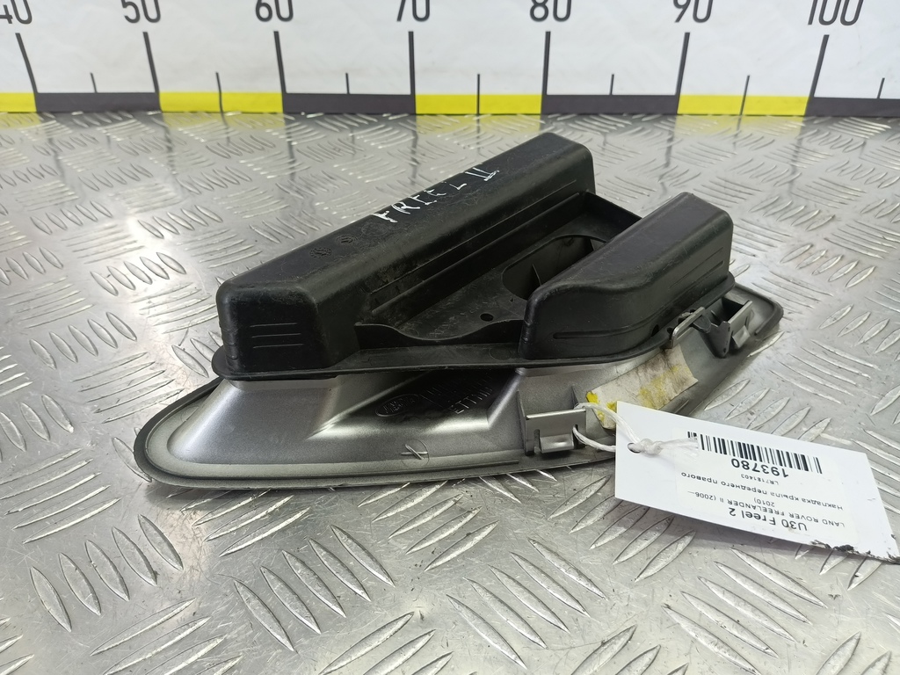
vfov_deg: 58.9
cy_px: 338
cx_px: 450
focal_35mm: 23
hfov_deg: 73.9
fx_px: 598
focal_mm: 4.11
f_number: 1.6
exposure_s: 1/50
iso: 135
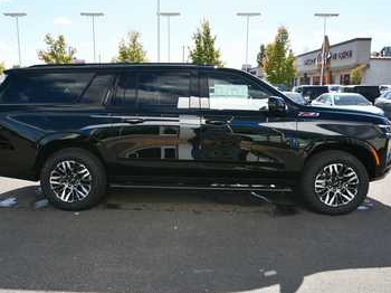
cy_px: 146
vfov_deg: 42.9
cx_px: 188
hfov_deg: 55.4
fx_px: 372
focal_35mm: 33
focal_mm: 20
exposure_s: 1/250
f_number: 8
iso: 160
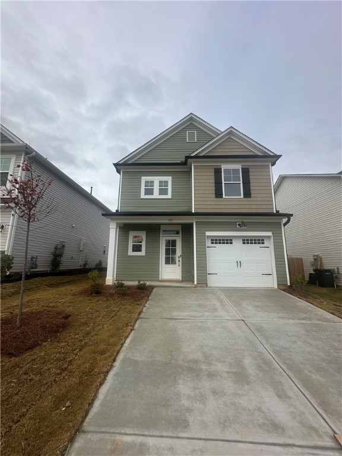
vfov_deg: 102.1
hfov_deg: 85.7
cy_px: 228
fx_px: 184
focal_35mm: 14
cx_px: 171
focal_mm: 2.22
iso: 40
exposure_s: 1/1261
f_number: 2.2
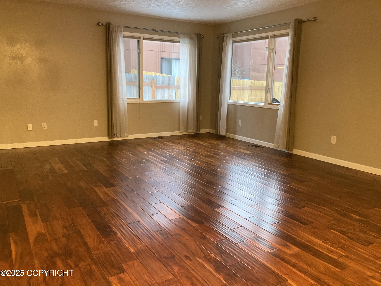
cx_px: 190
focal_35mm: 28
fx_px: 308
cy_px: 143
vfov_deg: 49.7
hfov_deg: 63.4
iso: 320
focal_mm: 3.99
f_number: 1.8
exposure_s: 1/40
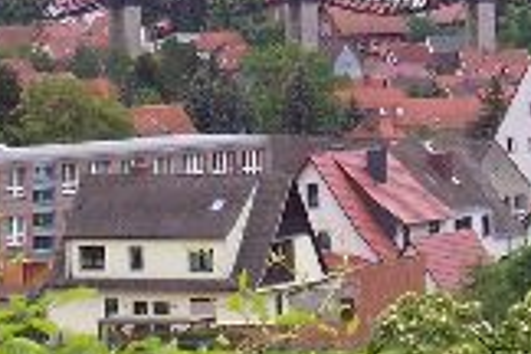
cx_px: 285
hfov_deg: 6.9
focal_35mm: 298
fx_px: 4395
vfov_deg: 4.6
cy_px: -88
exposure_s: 1/350
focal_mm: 13.5
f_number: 4.1
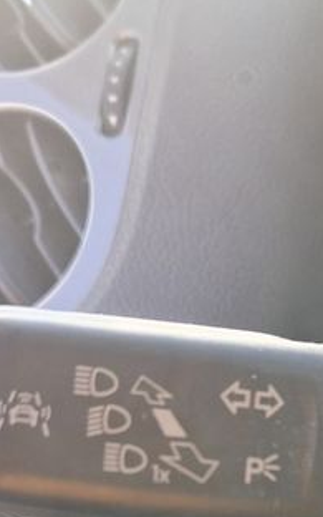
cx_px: 235
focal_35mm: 80
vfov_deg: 24.3
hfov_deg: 16.2
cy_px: 550
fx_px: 1127
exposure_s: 1/180
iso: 50
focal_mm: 5.4
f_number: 1.8
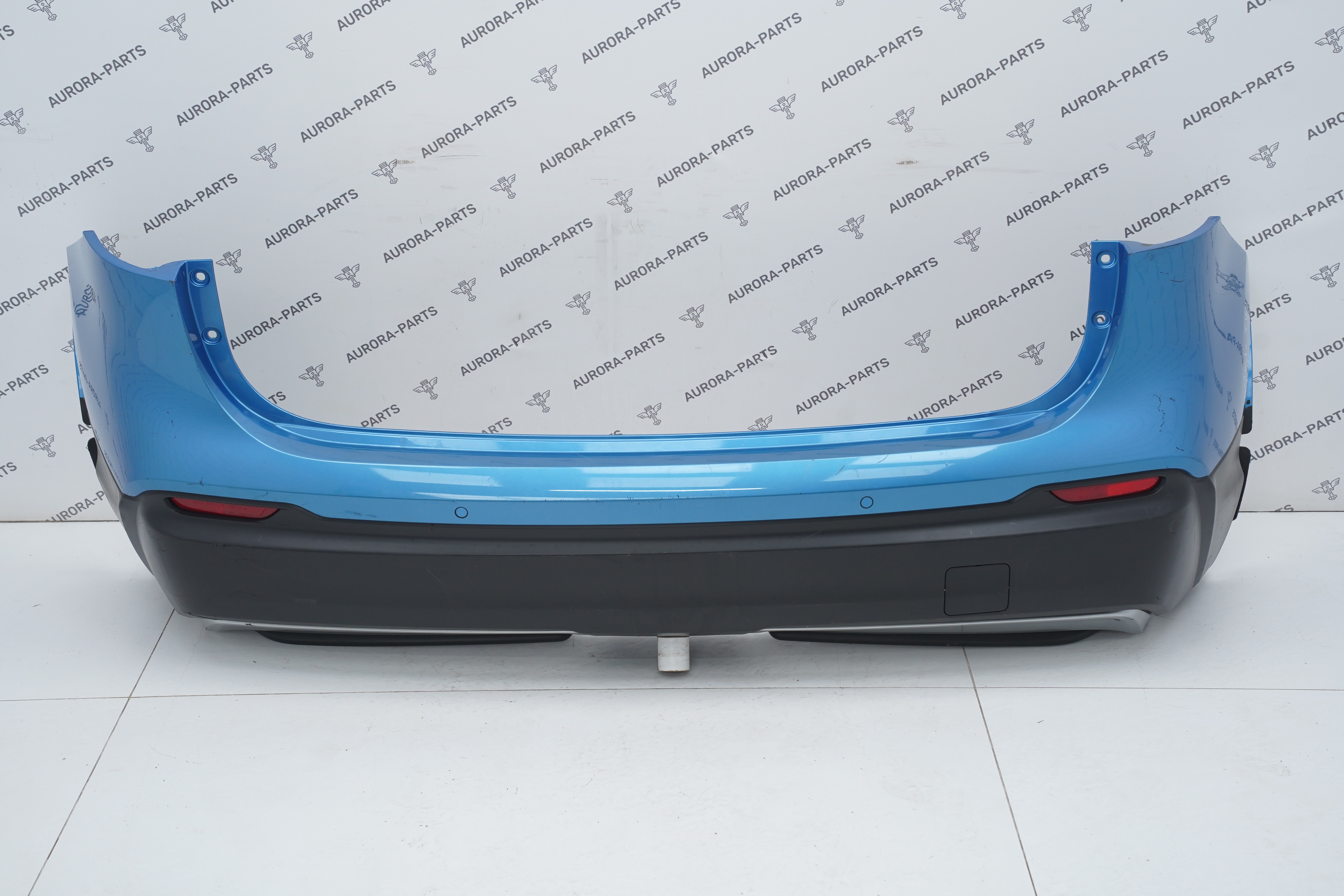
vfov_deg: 24.2
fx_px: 2091
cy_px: 448
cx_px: 672
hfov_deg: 35.6
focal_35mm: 56
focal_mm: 56
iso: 640
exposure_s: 1/125
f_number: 6.3
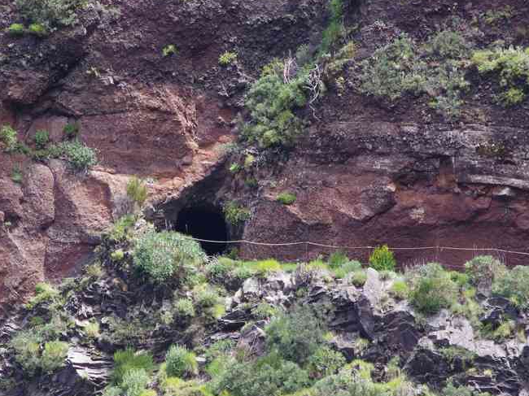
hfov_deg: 3.9
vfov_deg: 2.9
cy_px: 237
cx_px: 260
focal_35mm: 510
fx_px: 7791
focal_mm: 230
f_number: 8
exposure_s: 1/250
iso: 1600
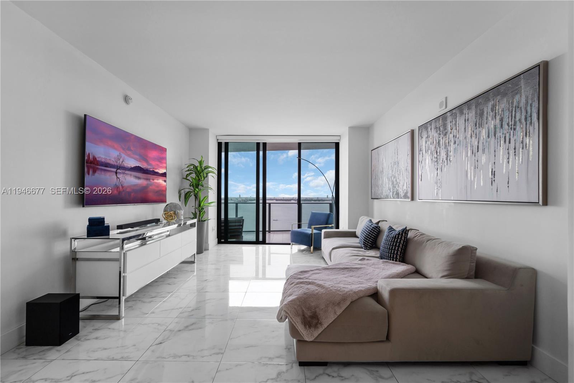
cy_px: 192
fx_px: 223
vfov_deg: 81.2
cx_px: 287
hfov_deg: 104.3
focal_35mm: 14
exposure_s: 1/15
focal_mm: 14
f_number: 8
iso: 250
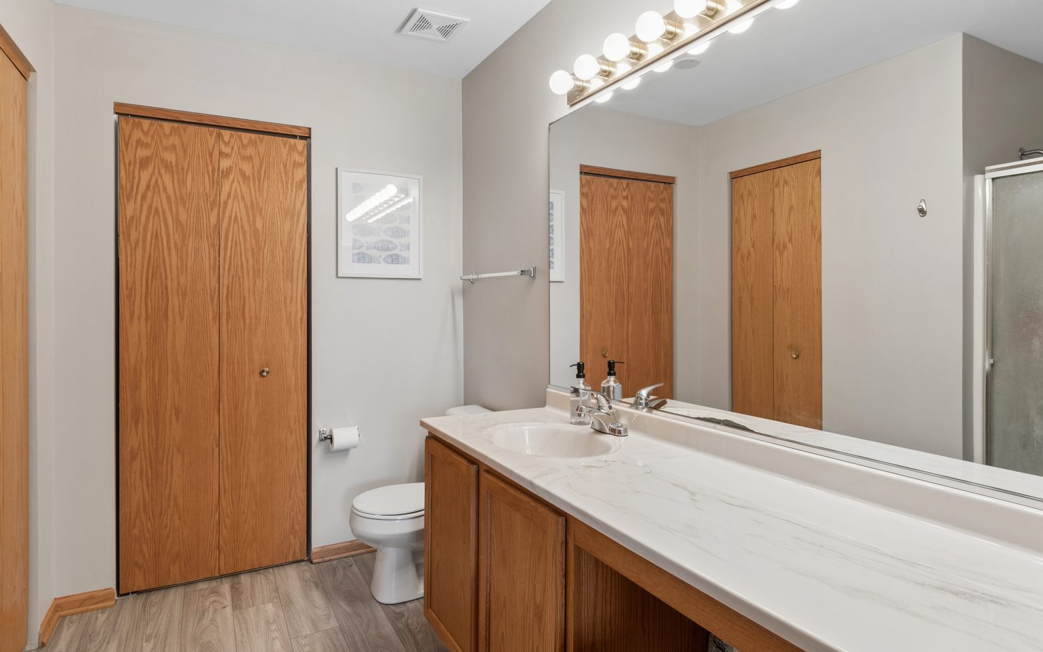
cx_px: 503
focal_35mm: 19
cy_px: 299
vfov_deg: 62.2
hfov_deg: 88.0
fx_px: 540
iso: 320
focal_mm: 12
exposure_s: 1/20
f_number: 8
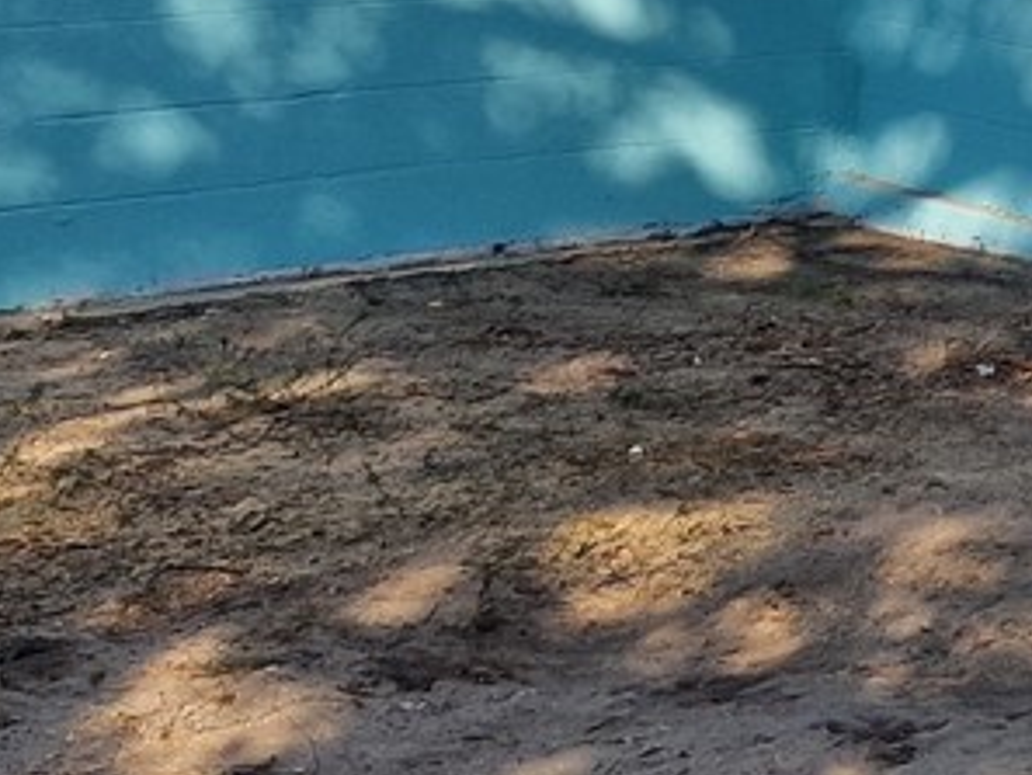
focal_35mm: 124
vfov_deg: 11.4
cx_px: 1981
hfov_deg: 13.8
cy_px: -473
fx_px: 3698
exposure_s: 1/684
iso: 50
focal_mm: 6.4
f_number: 1.8
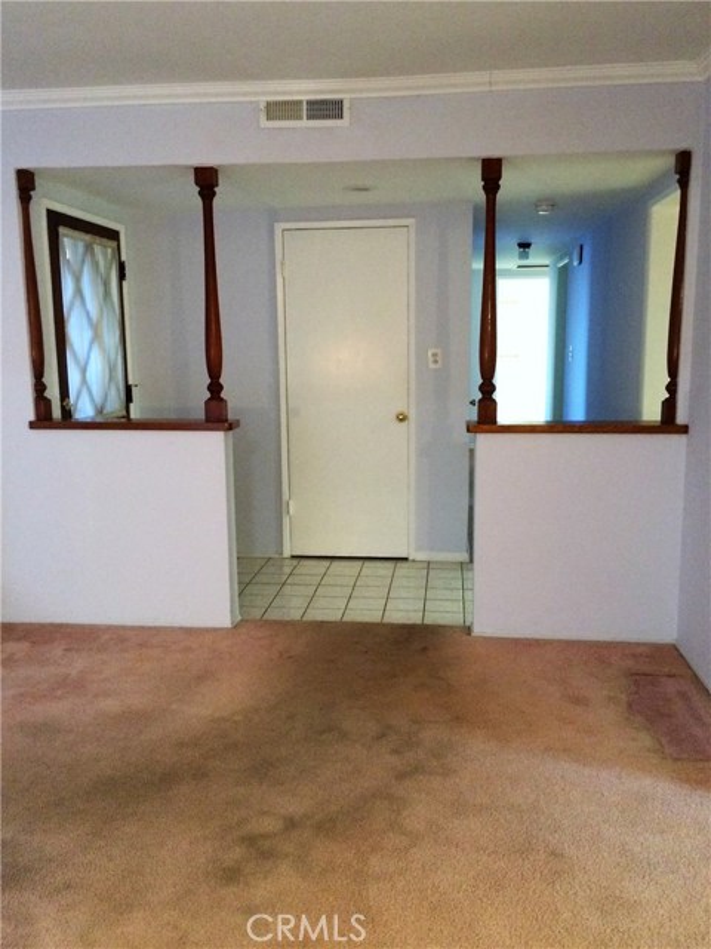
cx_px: 356
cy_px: 474
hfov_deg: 48.2
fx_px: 794
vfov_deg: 61.7
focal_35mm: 29
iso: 250
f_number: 2.2
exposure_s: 1/20
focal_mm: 4.15
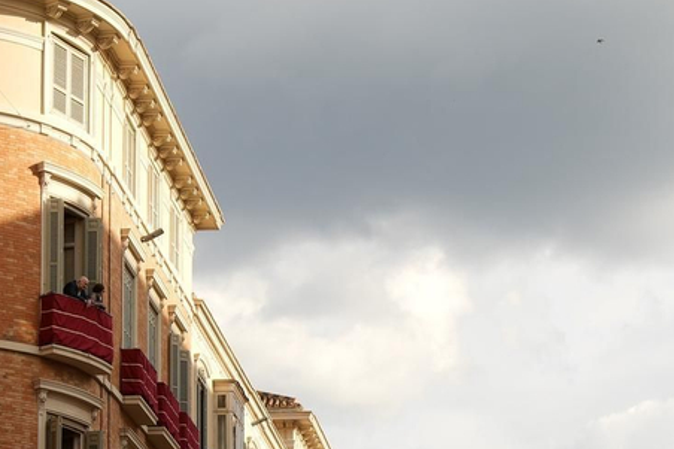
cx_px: 394
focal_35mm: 124
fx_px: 2321
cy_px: 682
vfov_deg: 10.6
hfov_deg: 16.5
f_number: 4
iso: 100
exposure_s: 1/800
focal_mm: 35
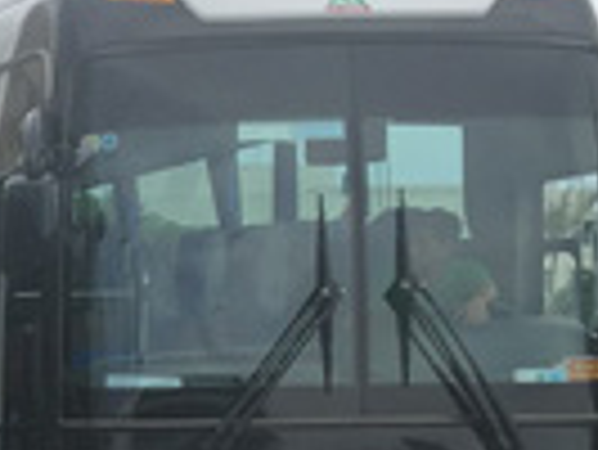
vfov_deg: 9.9
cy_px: 745
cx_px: -531
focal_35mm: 144
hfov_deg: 12.4
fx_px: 2490
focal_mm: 4.15
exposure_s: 1/1319
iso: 32
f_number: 2.2
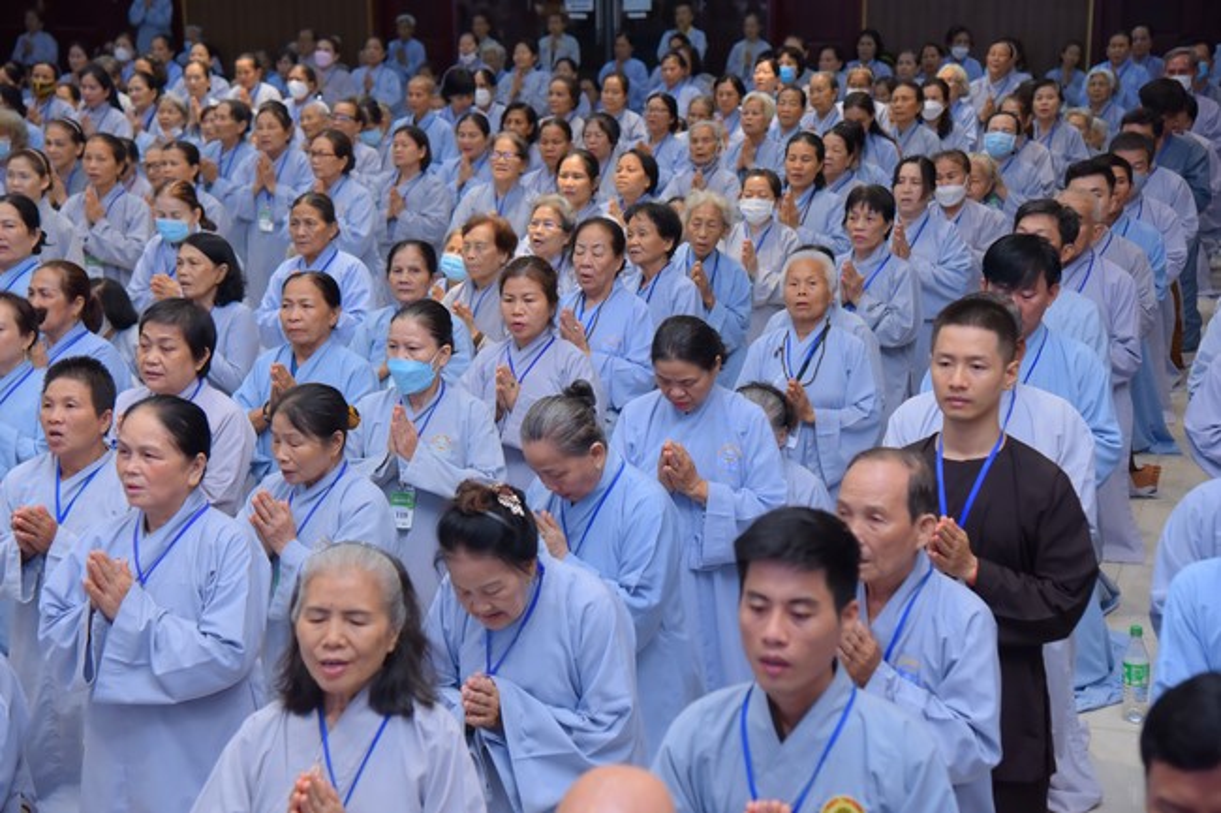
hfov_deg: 30.5
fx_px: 2238
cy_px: 406
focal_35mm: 66
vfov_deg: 20.6
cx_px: 610
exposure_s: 1/125
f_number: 5
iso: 1000
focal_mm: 66
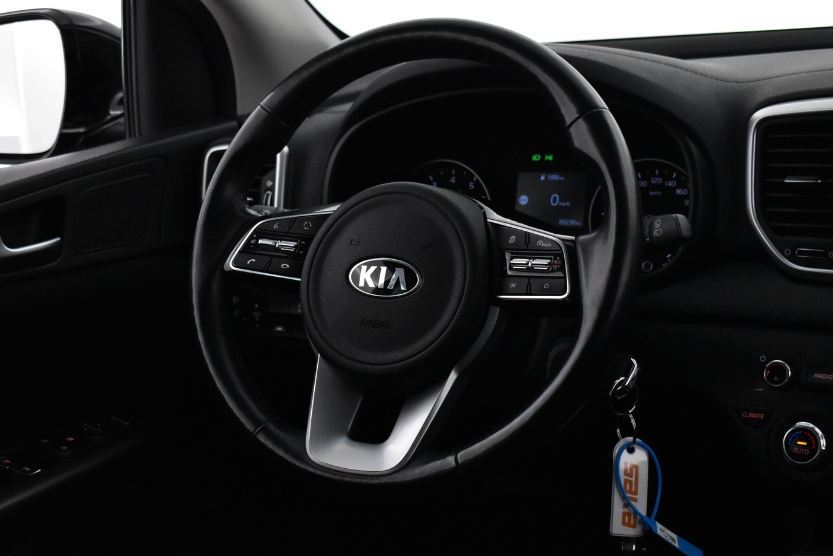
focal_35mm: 60
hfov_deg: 33.4
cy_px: 268
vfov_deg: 22.6
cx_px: 394
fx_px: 1389
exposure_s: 1/100
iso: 3200
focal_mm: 34
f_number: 5
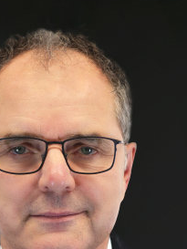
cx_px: 56
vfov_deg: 12.4
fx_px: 1137
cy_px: 205
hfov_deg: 9.4
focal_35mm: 158
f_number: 2.2
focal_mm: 45
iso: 200
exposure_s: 1/80
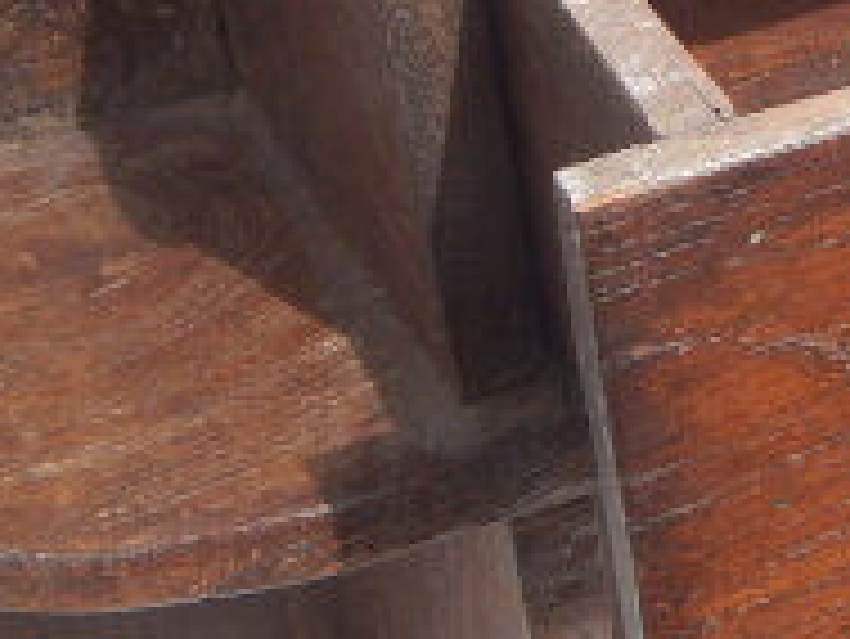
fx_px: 3956
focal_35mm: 161
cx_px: 985
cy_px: -166
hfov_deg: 12.0
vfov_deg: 9.1
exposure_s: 1/400
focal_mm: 6.8
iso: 125
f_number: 6.9
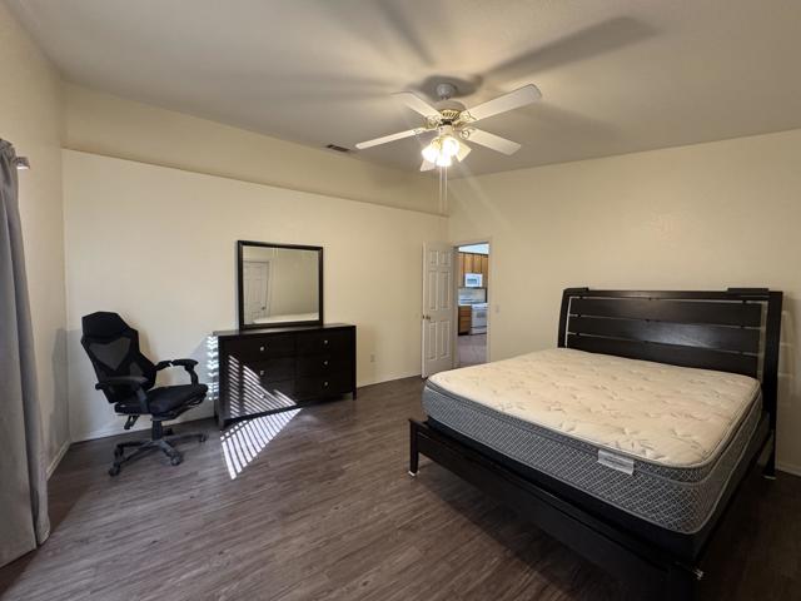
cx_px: 400
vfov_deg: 85.7
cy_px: 300
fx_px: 324
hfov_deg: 102.1
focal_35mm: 14
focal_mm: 2.22
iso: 200
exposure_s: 1/60
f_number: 2.2
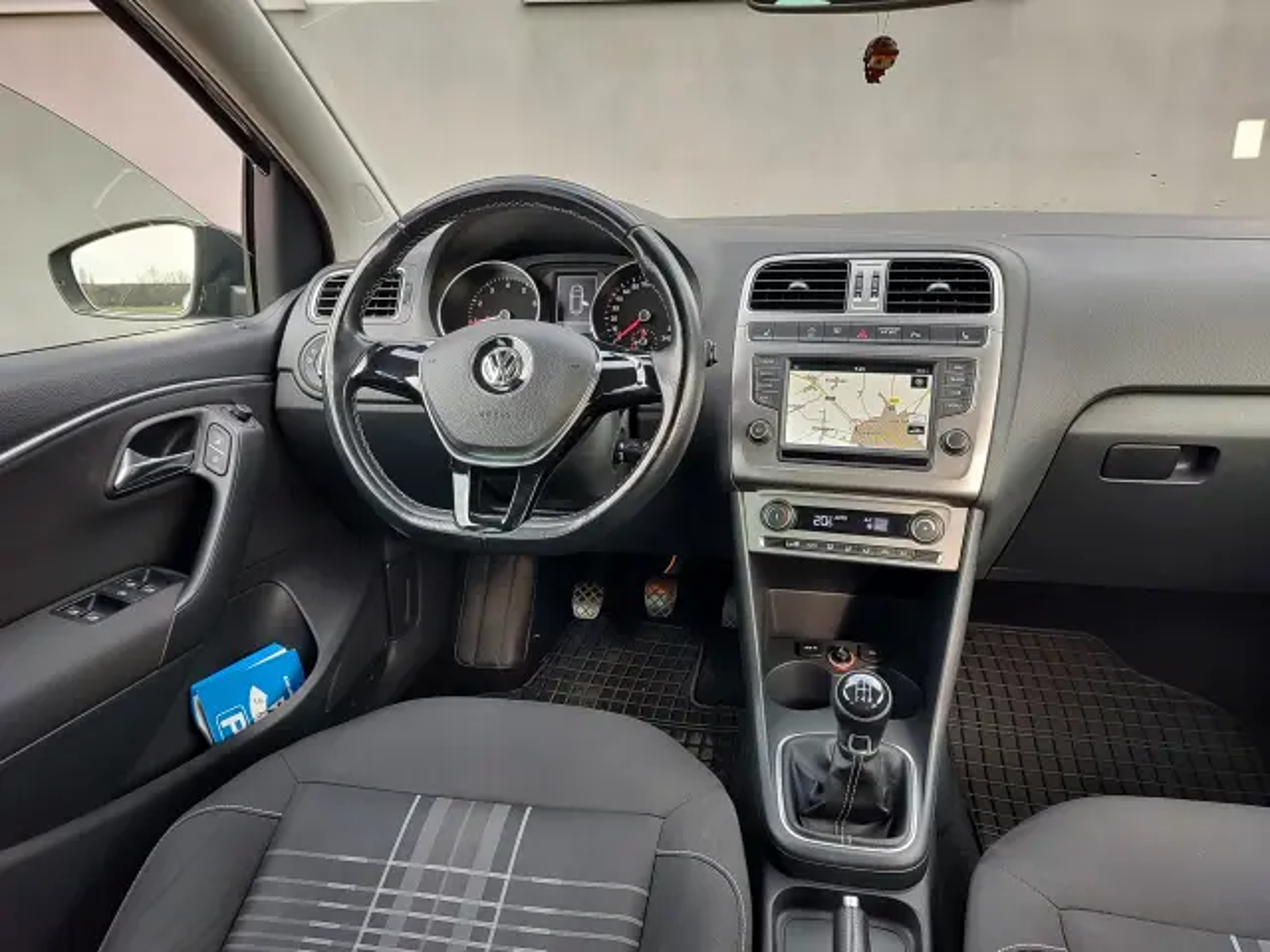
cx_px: 635
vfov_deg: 58.9
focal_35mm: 23
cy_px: 476
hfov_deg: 73.9
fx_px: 844
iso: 100
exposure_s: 1/128
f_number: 1.8
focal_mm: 5.56
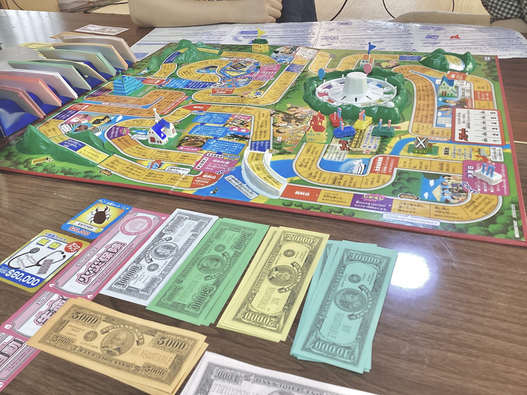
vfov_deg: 45.4
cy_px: 198
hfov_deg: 58.4
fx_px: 472
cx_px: 264
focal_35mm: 31
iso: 125
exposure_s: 1/60
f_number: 2.4
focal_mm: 3.3
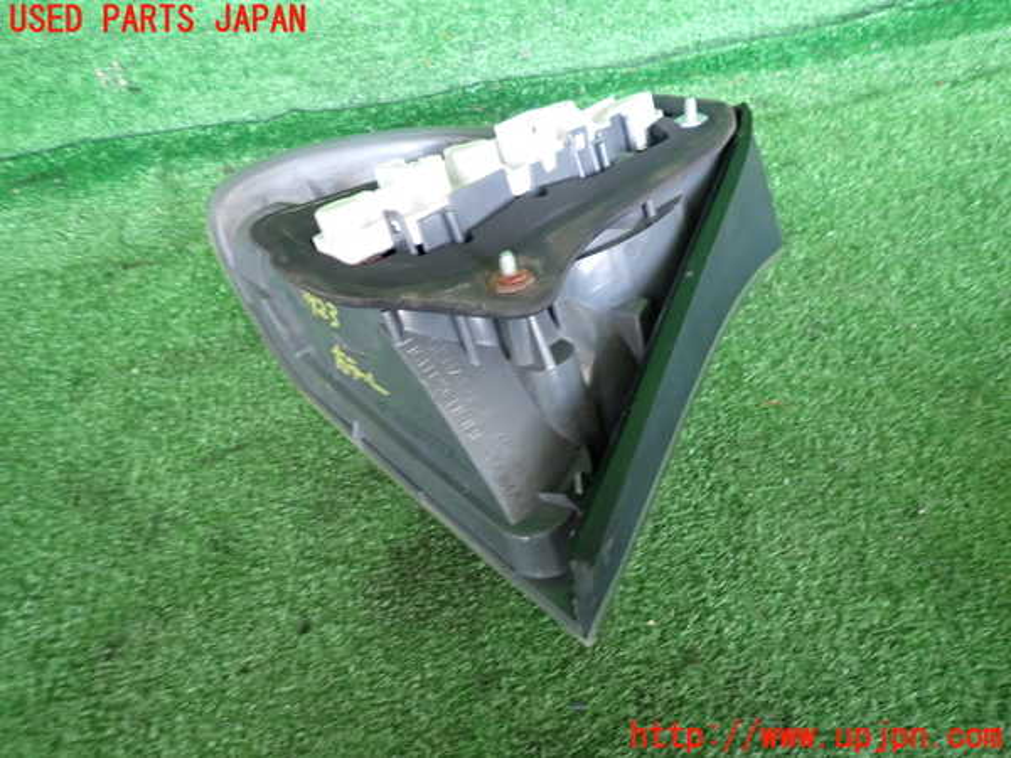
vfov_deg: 54.9
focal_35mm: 25
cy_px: 379
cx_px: 506
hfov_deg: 69.4
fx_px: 730
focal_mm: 4.5
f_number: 2
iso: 250
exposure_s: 1/30
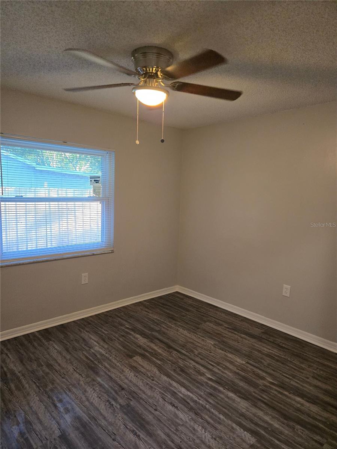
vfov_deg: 73.9
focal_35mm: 23
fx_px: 299
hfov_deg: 58.9
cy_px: 224
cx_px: 168
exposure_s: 1/120
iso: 640
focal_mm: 5.4
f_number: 1.8
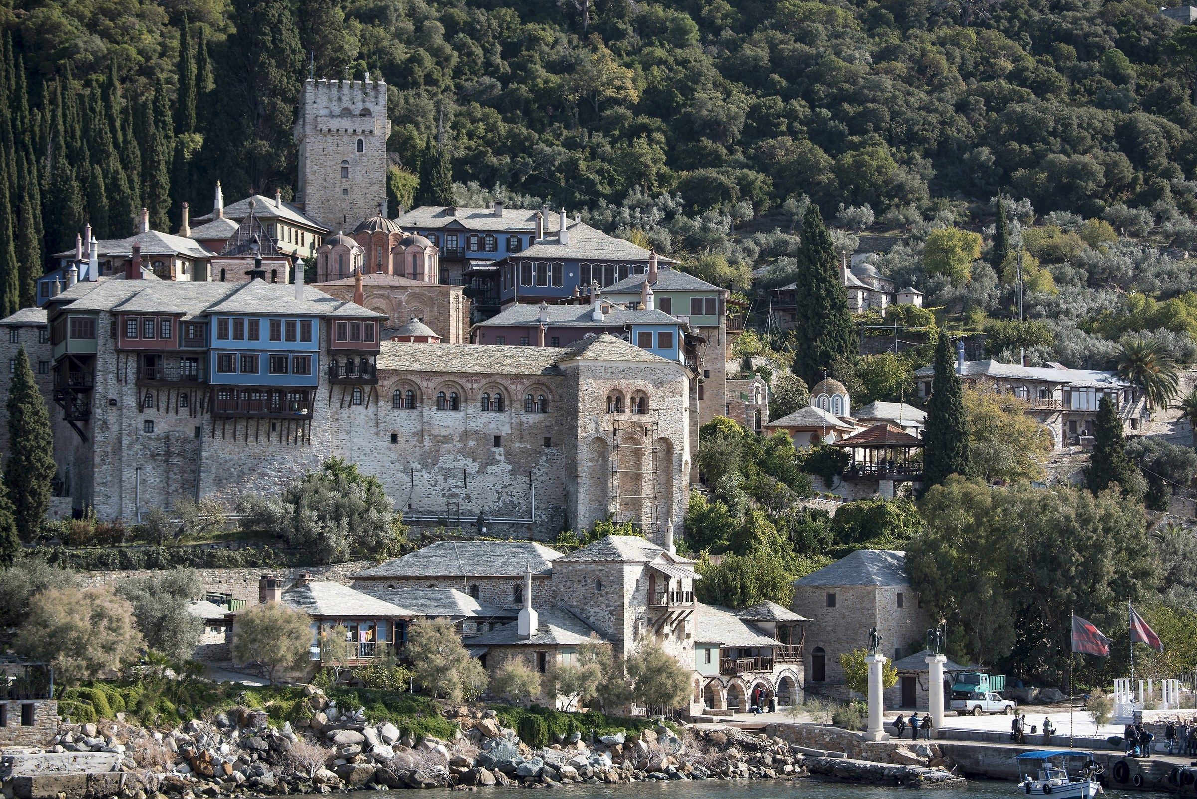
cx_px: 598
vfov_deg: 14.4
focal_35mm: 95
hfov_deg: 21.5
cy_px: 400
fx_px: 3160
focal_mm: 95
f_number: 4.5
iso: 140
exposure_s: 1/640
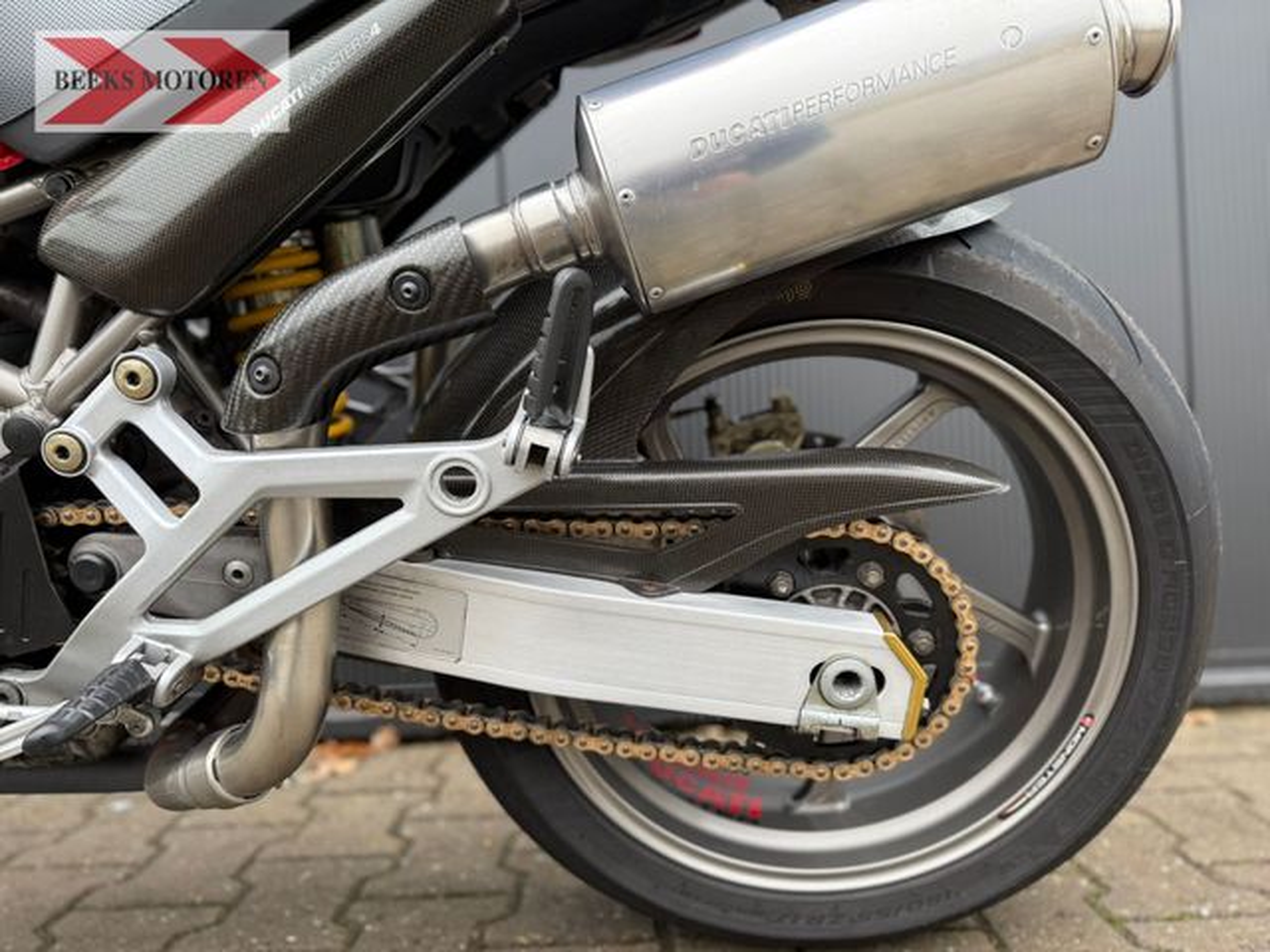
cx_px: 635
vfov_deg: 56.8
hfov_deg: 71.6
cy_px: 476
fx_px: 881
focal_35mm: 24
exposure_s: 1/121
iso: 200
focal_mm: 6.76
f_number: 1.78
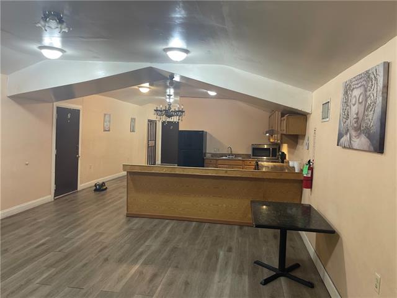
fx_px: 298
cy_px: 149
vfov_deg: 53.1
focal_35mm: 26
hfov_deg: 67.3
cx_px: 198
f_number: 1.6
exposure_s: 1/60
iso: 200
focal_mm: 5.1
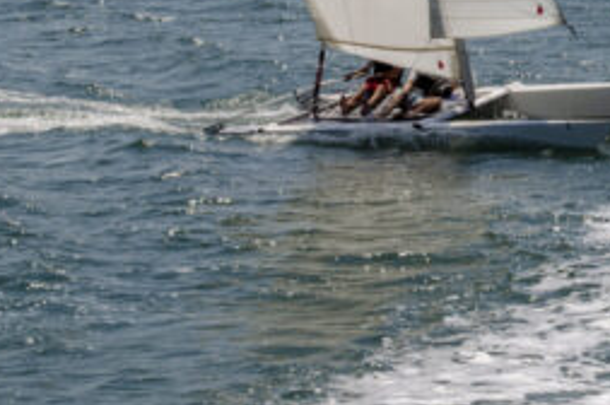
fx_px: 4699
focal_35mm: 278
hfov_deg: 7.3
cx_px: 800
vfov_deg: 4.9
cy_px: -241
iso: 200
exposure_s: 1/200
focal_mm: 55
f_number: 16
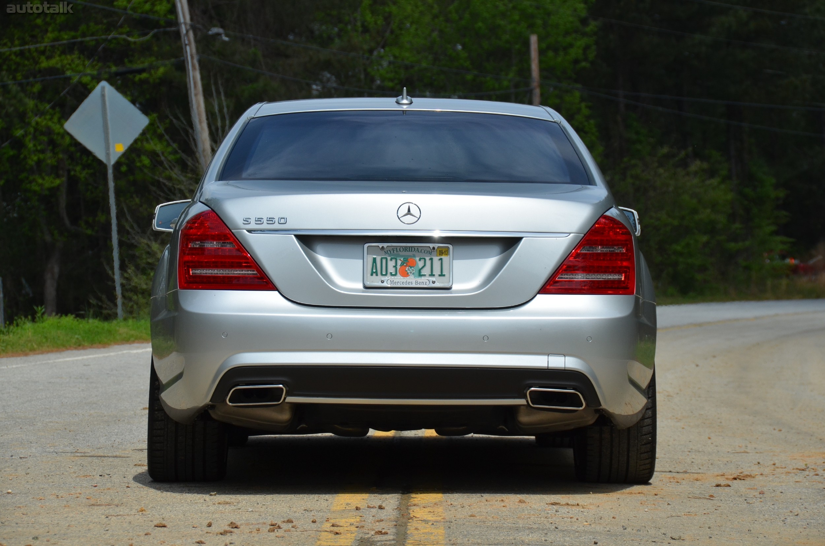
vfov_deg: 8.7
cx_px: 412
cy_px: 273
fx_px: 3602
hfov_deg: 13.1
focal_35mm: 158
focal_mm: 105
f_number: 8
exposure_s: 1/2000
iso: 280
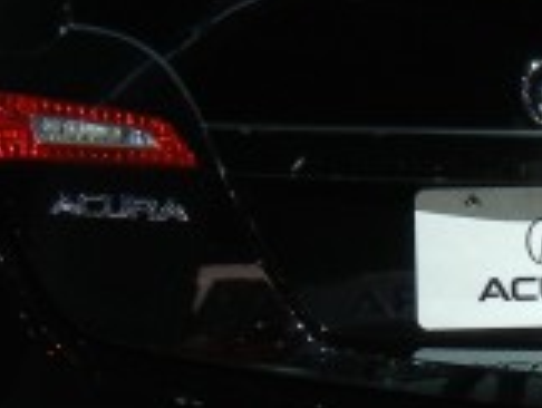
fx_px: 2321
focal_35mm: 148
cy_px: 171
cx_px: 422
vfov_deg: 10.0
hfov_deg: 13.3
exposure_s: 1/60
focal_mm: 5.4
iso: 244
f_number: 3.5
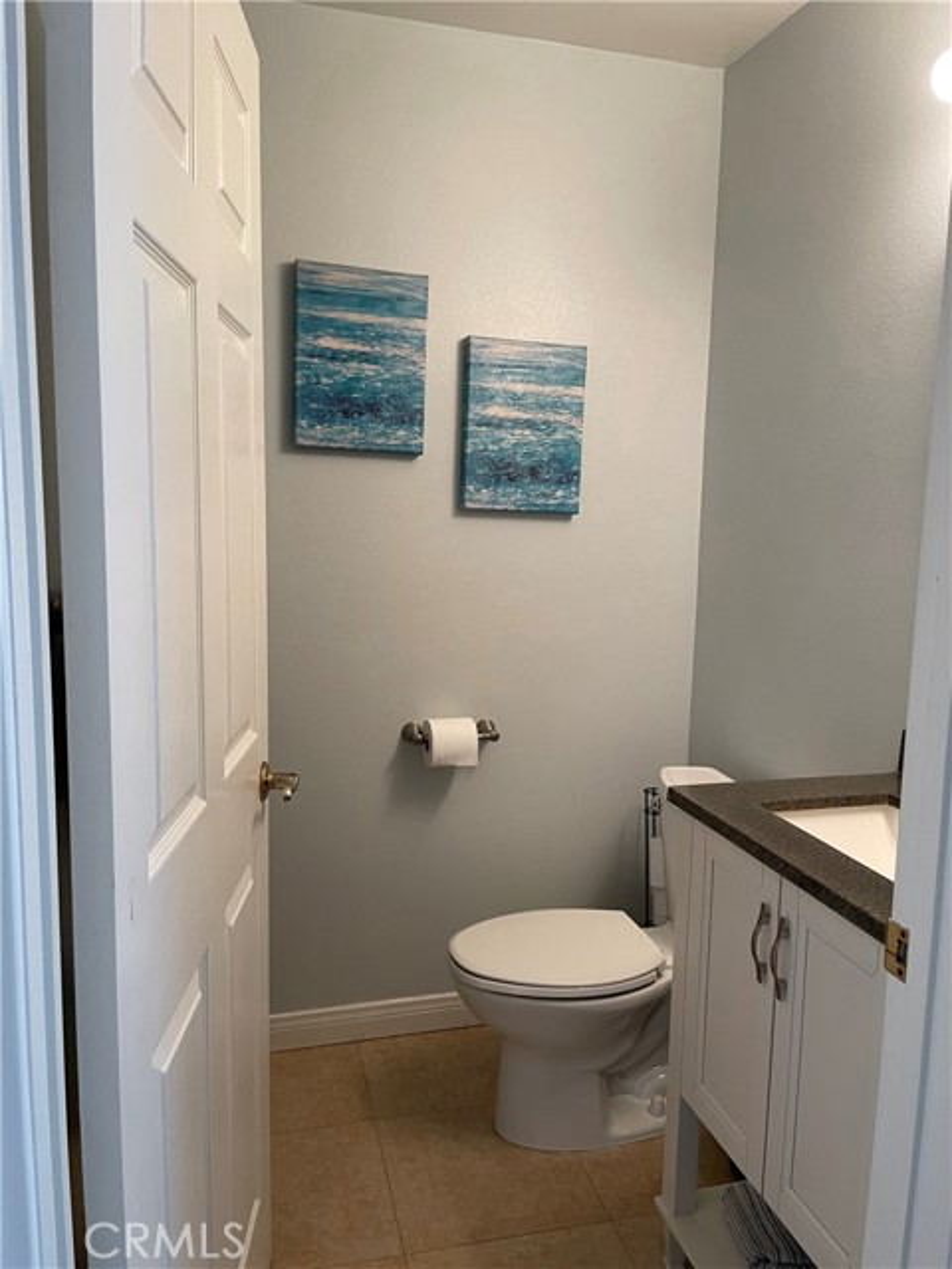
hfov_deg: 53.1
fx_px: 953
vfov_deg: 67.3
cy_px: 634
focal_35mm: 26
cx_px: 476
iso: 125
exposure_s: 1/60
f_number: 1.6
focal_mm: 4.2
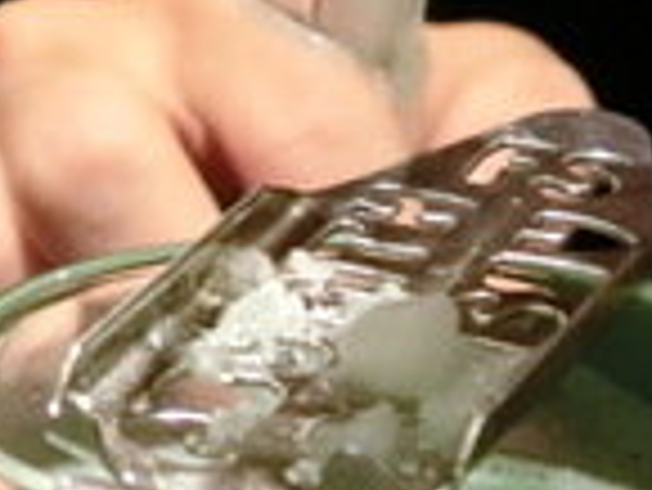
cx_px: 310
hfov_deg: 8.0
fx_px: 4675
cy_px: 926
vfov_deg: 5.9
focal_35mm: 248
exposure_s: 1/2.5
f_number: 3.8
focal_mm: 12.8
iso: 800
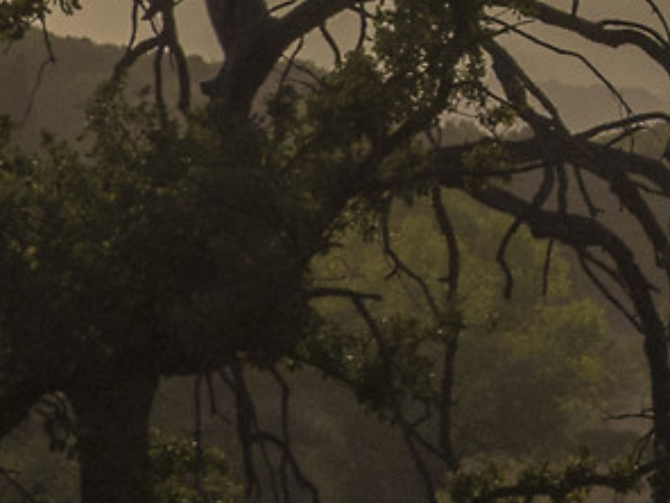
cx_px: 1311
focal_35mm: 437
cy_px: -408
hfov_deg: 4.5
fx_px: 8458
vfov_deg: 3.4
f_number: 13
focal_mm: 56
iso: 200
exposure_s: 1/2500
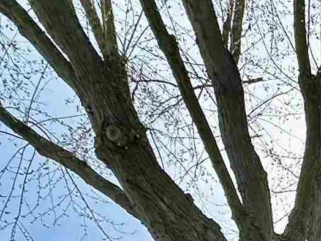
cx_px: 556
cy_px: 536
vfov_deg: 14.0
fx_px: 760
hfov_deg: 19.0
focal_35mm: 82
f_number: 2.2
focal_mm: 2.22
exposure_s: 1/940
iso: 40
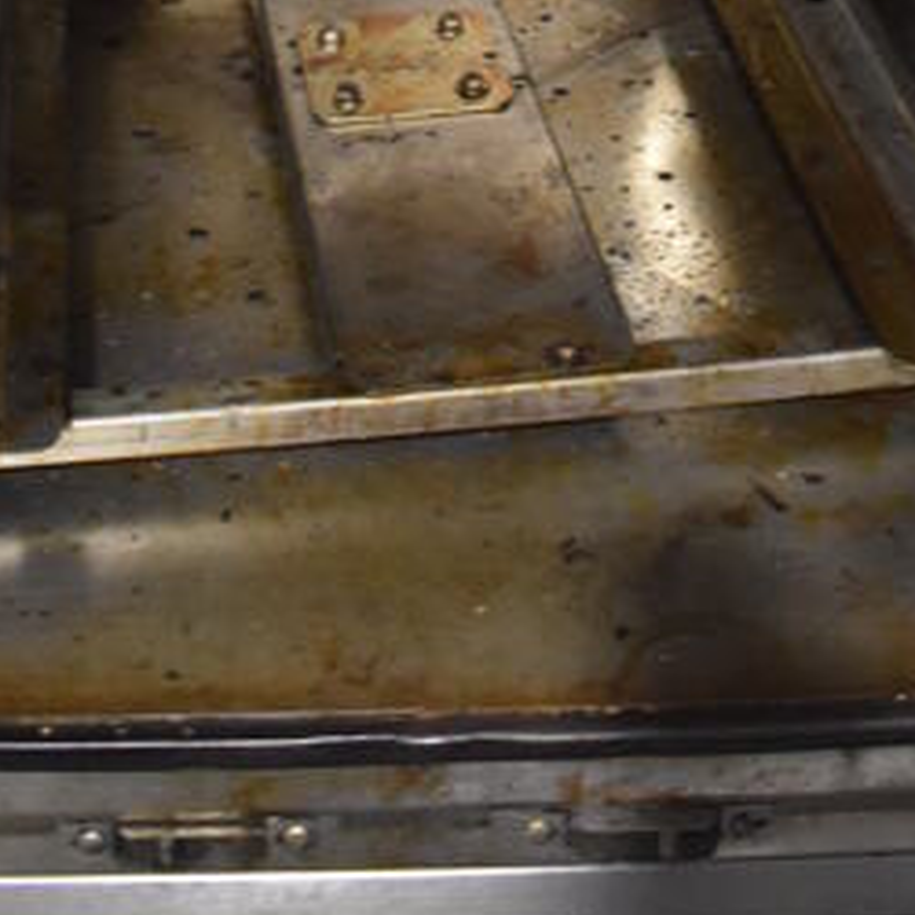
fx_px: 2512
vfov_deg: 17.3
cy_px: -675
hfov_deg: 20.6
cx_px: 399
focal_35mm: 84
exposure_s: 1/30
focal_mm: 18
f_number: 3.5
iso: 2000
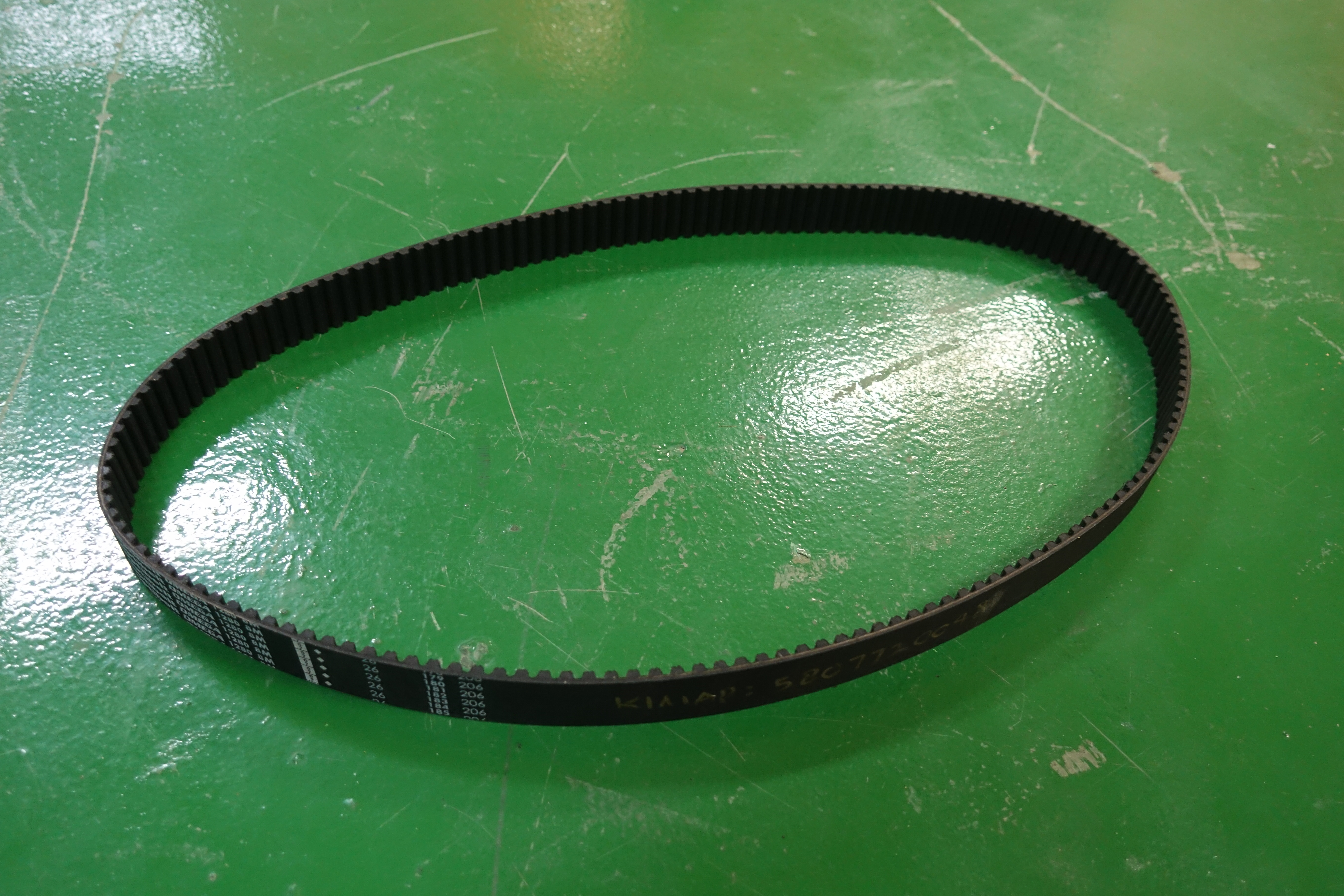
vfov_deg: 43.6
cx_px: 672
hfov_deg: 61.9
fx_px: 1120
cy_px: 448
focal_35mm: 30
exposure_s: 1/25
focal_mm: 11
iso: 800
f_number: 2.5
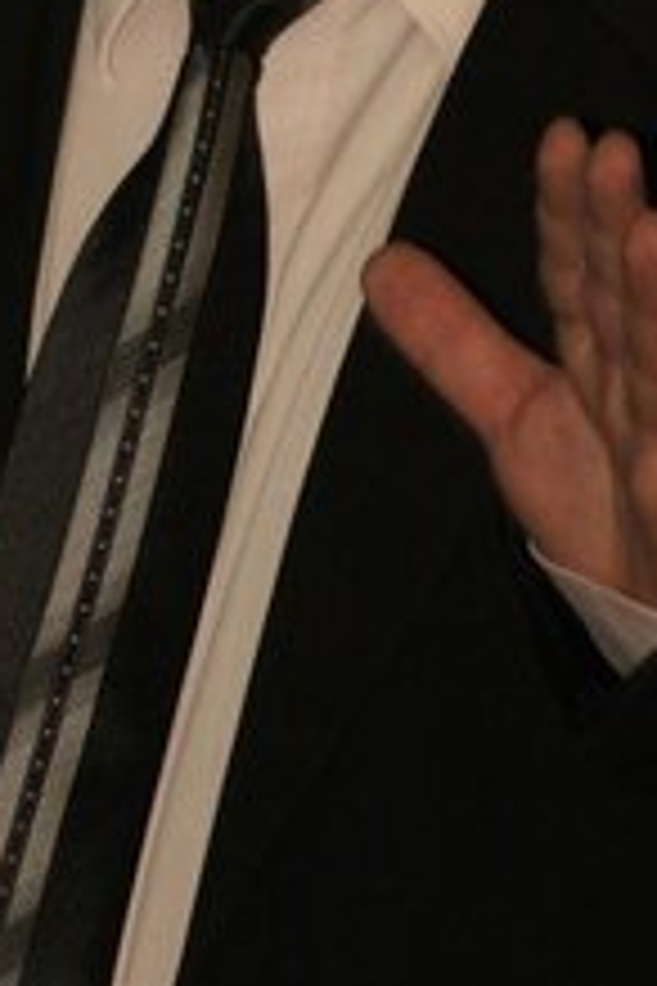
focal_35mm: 1127
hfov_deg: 1.2
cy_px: -124
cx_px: 110
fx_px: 30849
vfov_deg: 1.8
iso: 800
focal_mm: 300
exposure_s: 1/160
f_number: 5.6
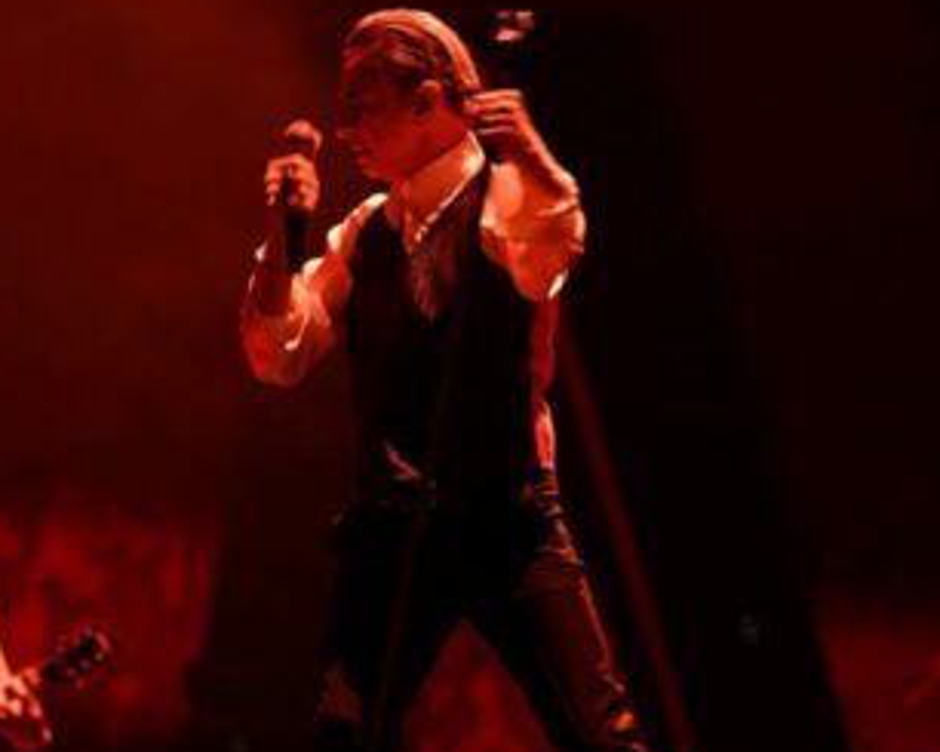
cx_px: 399
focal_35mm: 285
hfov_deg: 6.8
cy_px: 378
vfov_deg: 5.4
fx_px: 7931
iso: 1000
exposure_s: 1/100
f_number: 2.8
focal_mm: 155
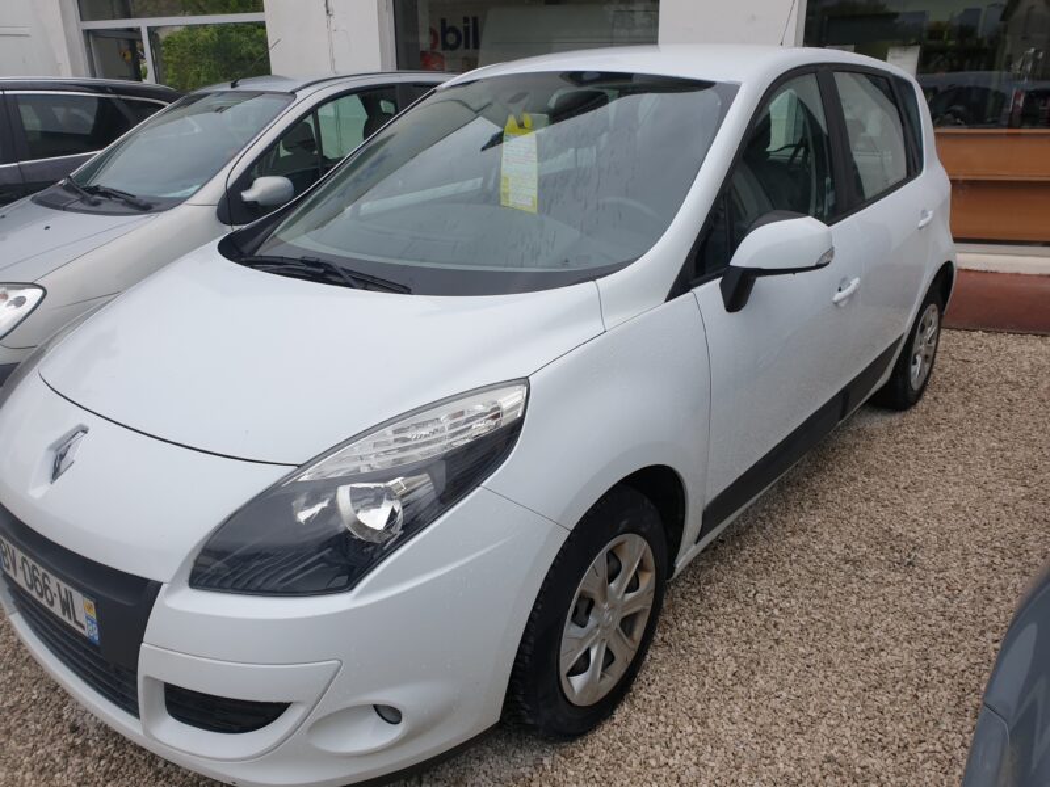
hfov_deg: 67.3
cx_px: 525
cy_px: 394
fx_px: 789
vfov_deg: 53.1
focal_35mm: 26
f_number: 2.4
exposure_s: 1/876
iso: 50
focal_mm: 4.3
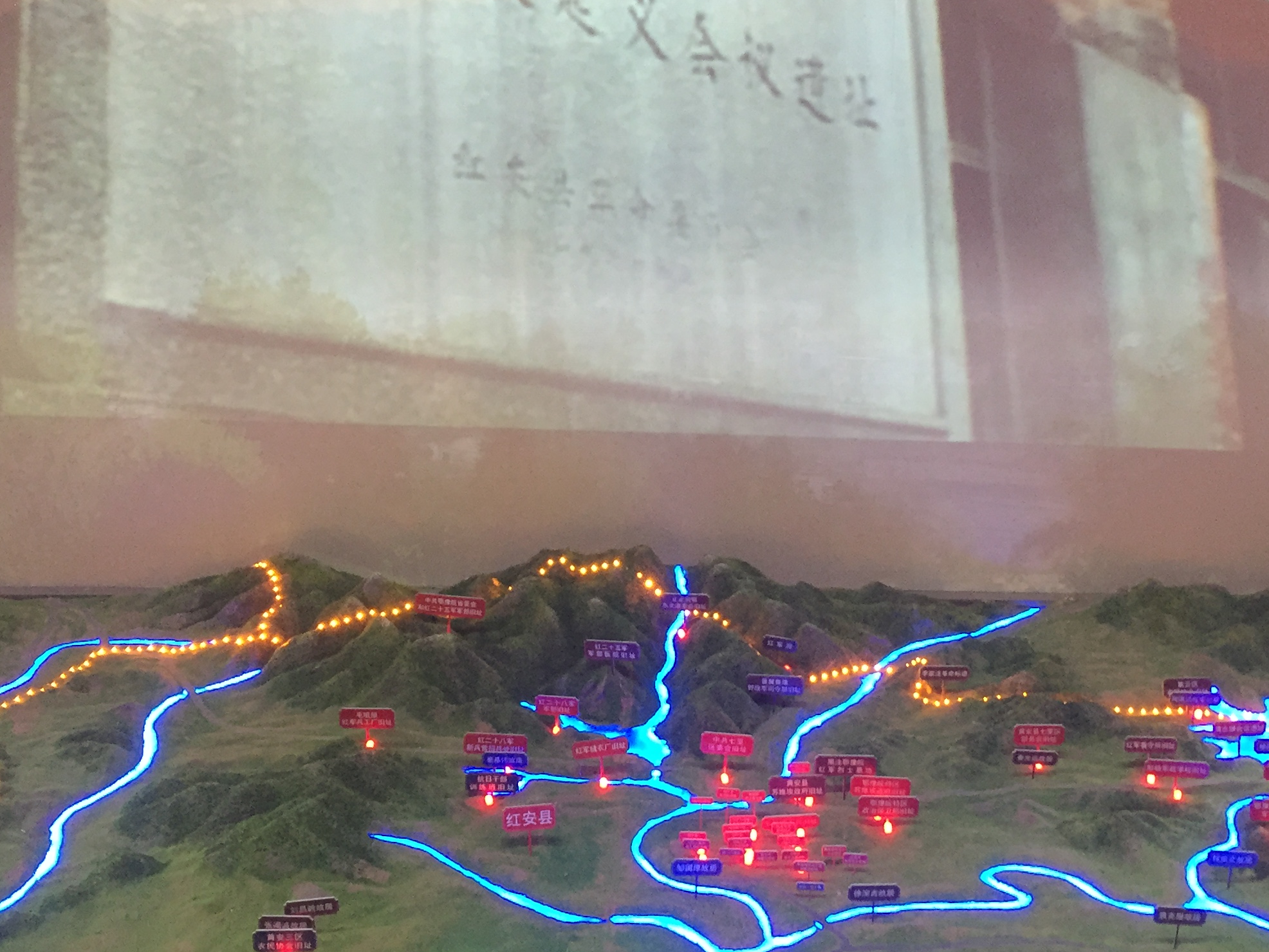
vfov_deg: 30.2
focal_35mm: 48
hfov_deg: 39.6
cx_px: 716
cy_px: 398
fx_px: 1760
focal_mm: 4.15
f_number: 2.2
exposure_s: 1/33
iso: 160
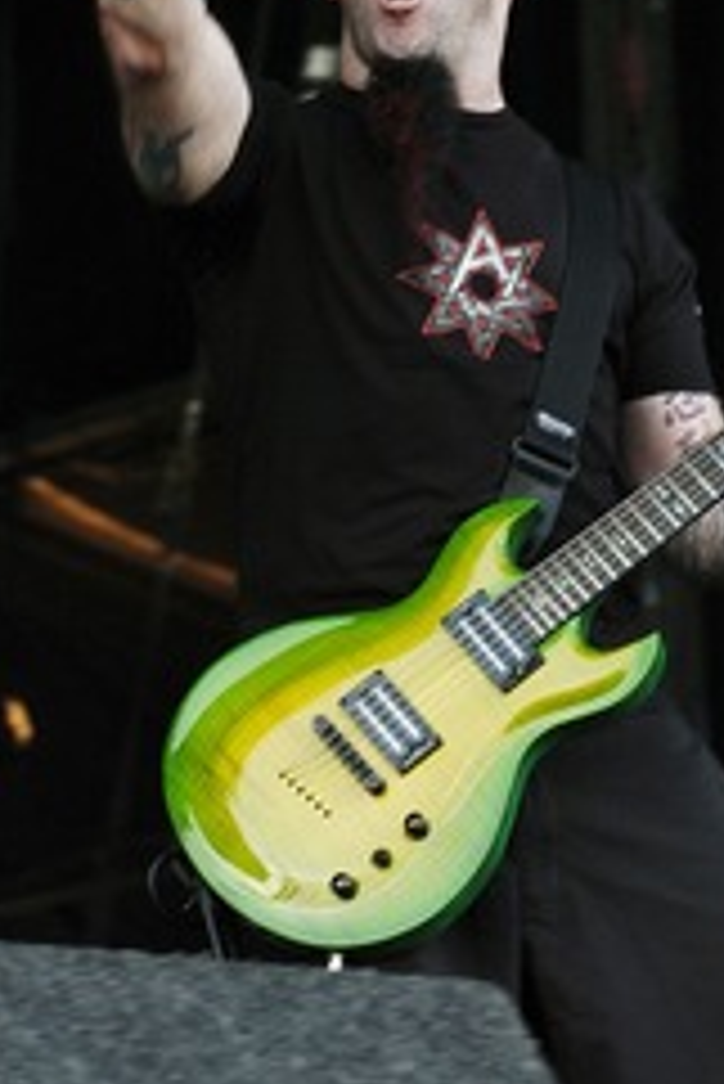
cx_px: 582
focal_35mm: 274
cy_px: 400
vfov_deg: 7.5
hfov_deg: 5.0
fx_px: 8253
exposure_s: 1/125
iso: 400
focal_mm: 110
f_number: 5.6
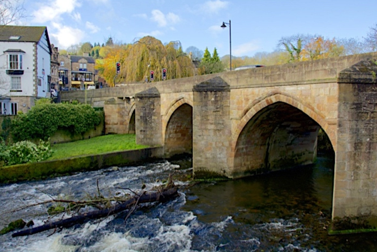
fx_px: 293
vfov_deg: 46.4
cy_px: 122
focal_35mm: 28
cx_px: 193
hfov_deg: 65.5
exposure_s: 1/125
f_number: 6.3
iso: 100
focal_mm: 18
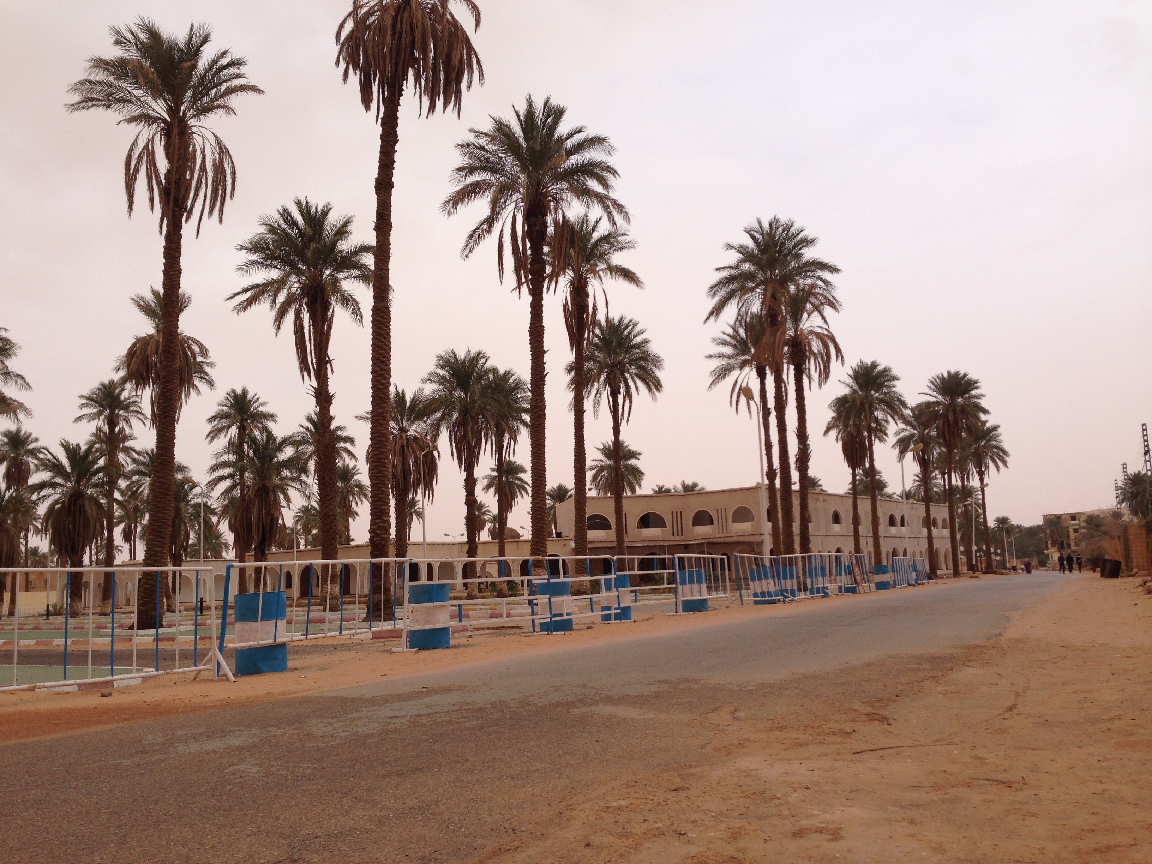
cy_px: 432
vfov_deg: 42.9
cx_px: 576
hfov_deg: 55.4
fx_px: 1098
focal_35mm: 33
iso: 50
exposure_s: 1/1427
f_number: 2.4
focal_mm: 4.12
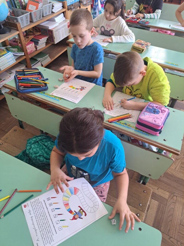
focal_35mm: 24
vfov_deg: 71.6
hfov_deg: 56.8
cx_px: 92
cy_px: 123
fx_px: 170
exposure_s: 1/50
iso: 100
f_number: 1.8
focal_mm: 5.23
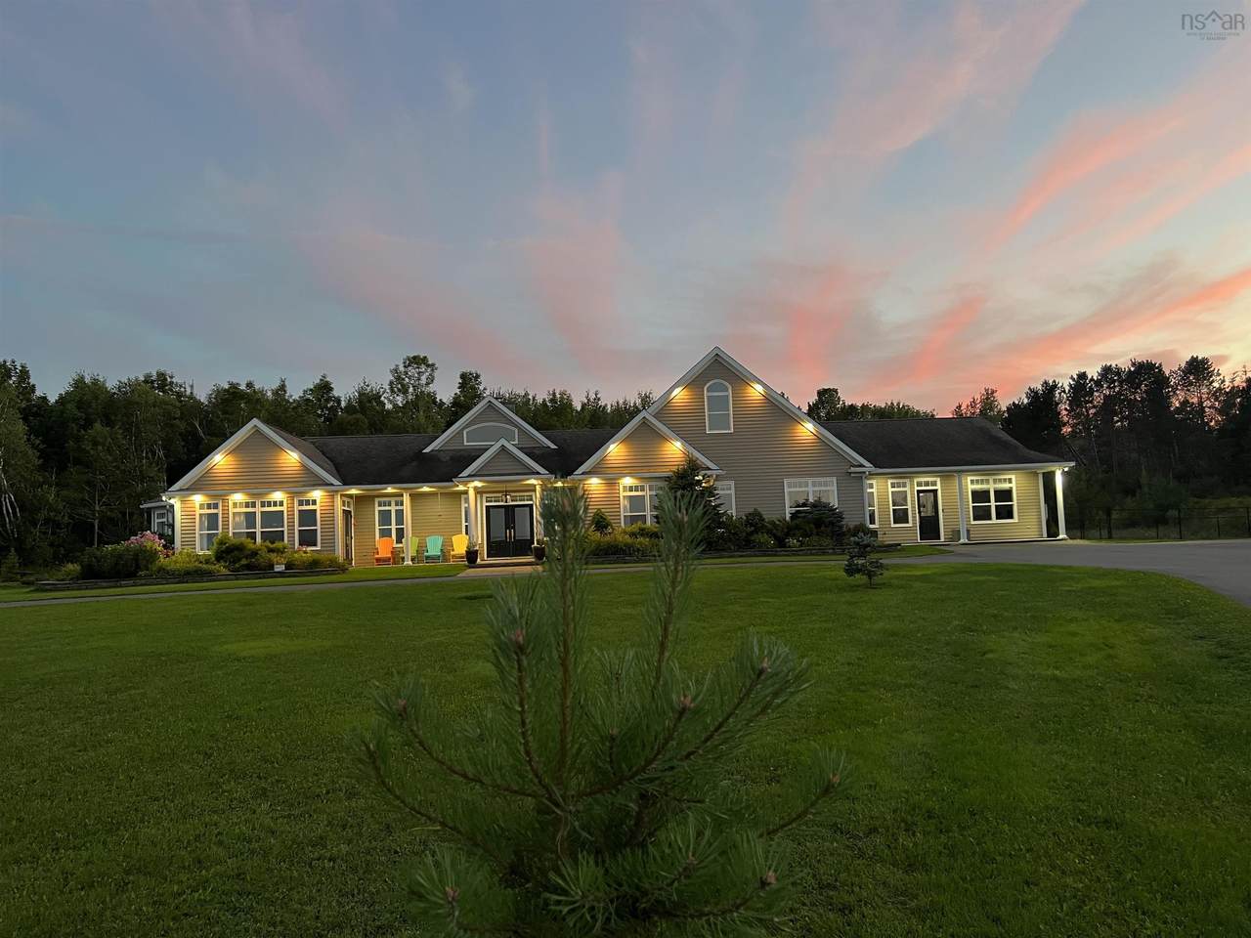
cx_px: 626
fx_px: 940
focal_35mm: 26
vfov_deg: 53.1
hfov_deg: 67.3
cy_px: 469
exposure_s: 1/60
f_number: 1.5
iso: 160
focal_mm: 5.7
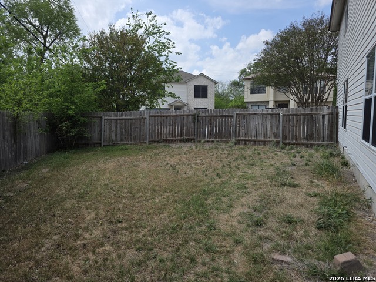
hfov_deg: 73.9
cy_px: 141
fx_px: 250
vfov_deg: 58.9
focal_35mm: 23
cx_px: 188
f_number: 1.7
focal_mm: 6.3
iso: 80
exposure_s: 1/5447
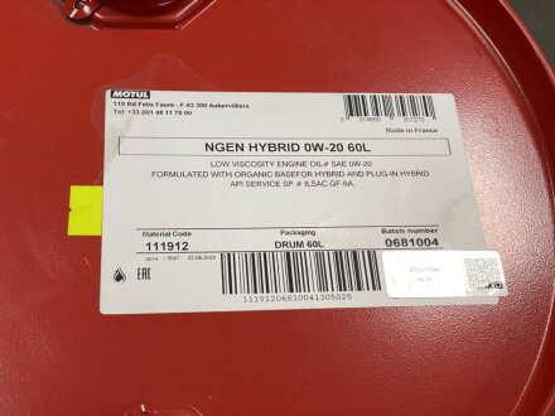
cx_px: 278
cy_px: 208
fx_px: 834
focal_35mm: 52
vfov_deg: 28.0
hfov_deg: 36.8
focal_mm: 6
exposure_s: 1/100
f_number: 2
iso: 200
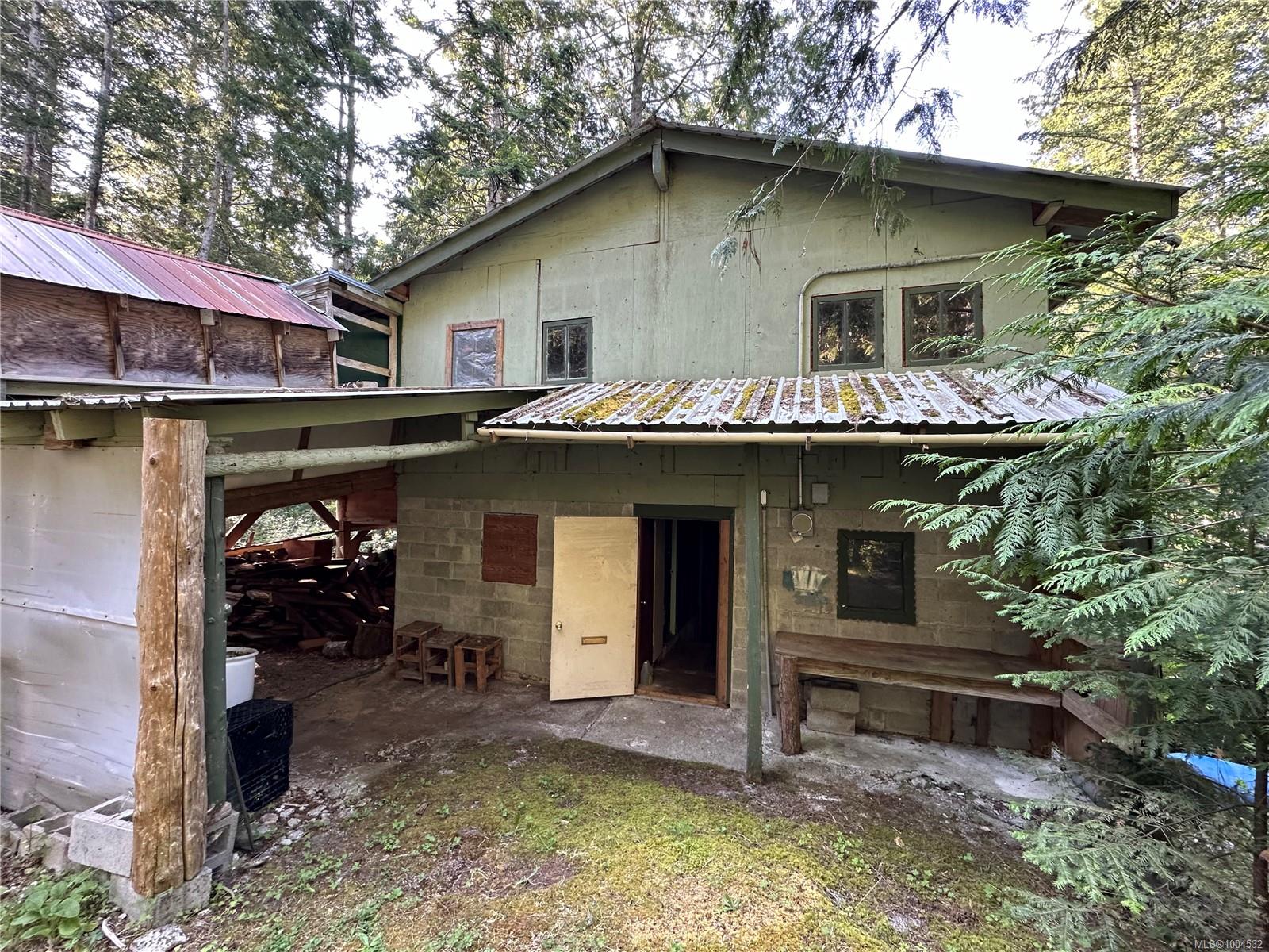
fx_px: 513
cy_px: 476
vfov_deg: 85.7
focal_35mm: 14
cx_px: 634
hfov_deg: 102.1
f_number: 2.2
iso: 160
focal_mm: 2.22
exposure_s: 1/99
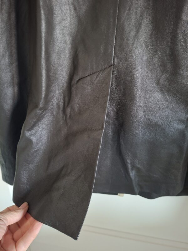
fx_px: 167
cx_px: 94
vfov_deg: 73.9
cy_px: 126
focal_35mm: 23
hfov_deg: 58.9
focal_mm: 5.54
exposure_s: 1/25
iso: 400
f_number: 1.8
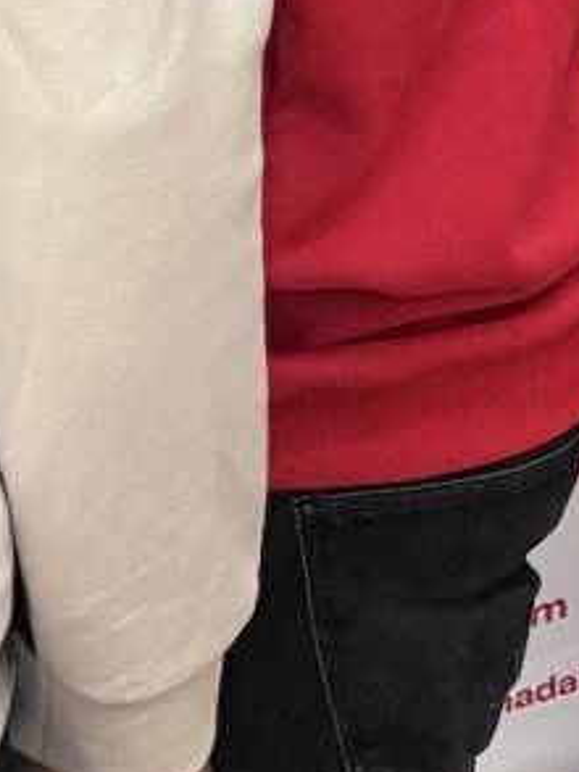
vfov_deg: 12.8
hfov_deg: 10.0
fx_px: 3165
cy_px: -540
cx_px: 969
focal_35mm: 142
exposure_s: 1/60
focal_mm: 5.96
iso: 160
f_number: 1.6
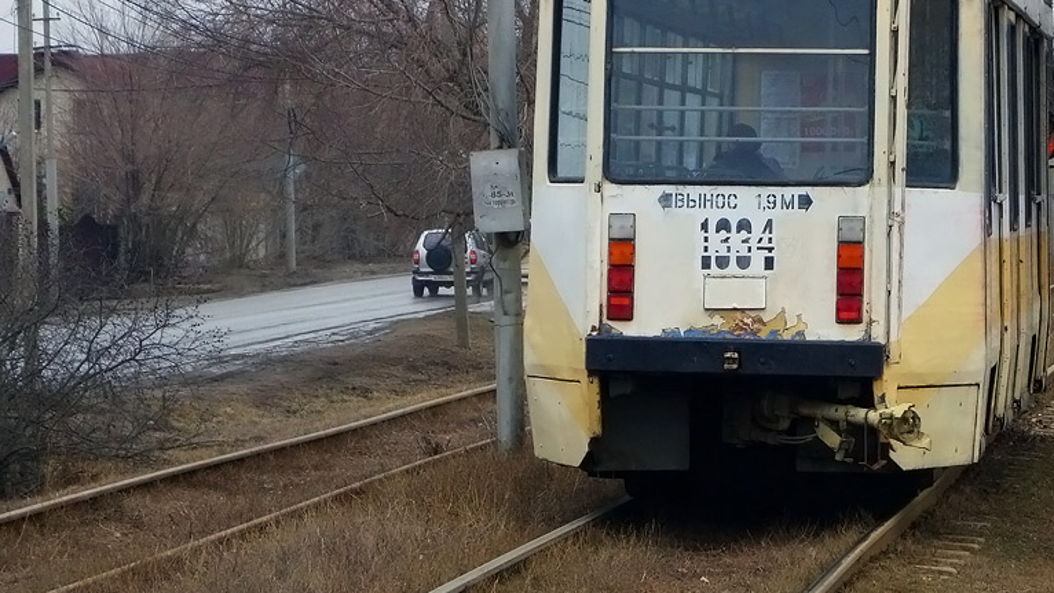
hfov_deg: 13.1
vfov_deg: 7.4
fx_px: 4584
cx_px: 802
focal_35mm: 164
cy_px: 66
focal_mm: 37.1
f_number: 4.9
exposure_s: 1/500
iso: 400
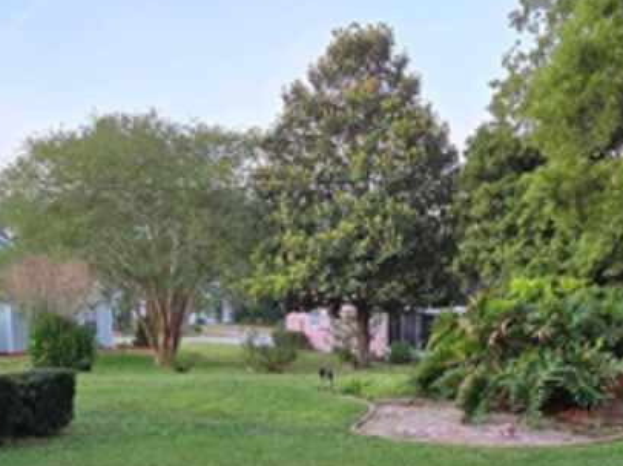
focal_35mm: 41
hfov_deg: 45.4
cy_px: 411
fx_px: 737
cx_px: 391
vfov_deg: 33.4
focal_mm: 2.2
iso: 400
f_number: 2.2
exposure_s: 1/60
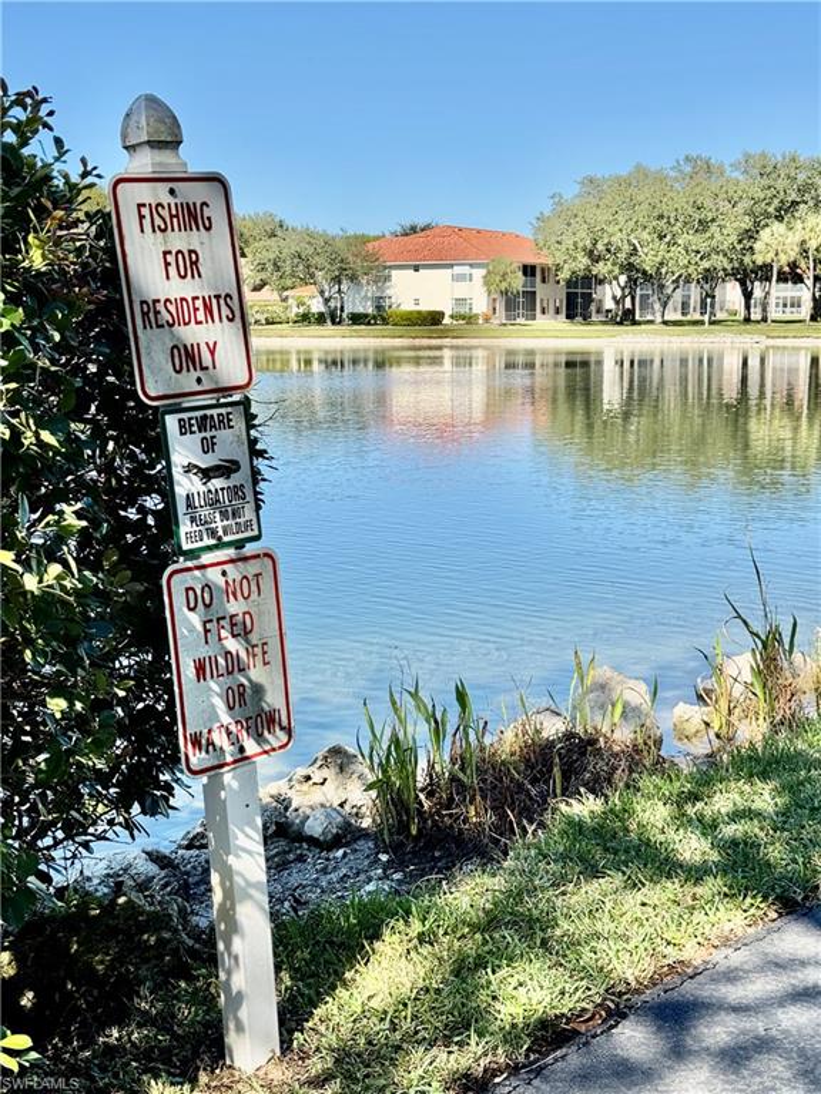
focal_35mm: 48
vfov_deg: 39.7
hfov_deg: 30.3
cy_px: 547
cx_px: 410
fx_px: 1518
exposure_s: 1/4049
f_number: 1.78
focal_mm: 6.76
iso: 64
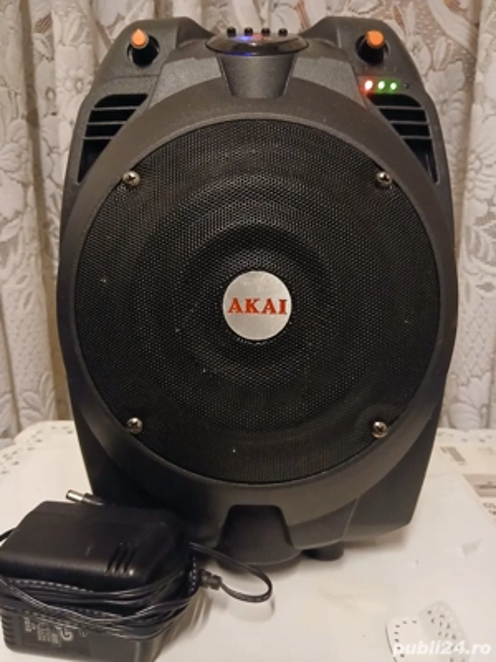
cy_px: 331
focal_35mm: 26
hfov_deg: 53.1
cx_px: 248
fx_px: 497
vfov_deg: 67.3
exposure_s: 1/20
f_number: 1.8
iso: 800
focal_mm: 3.98
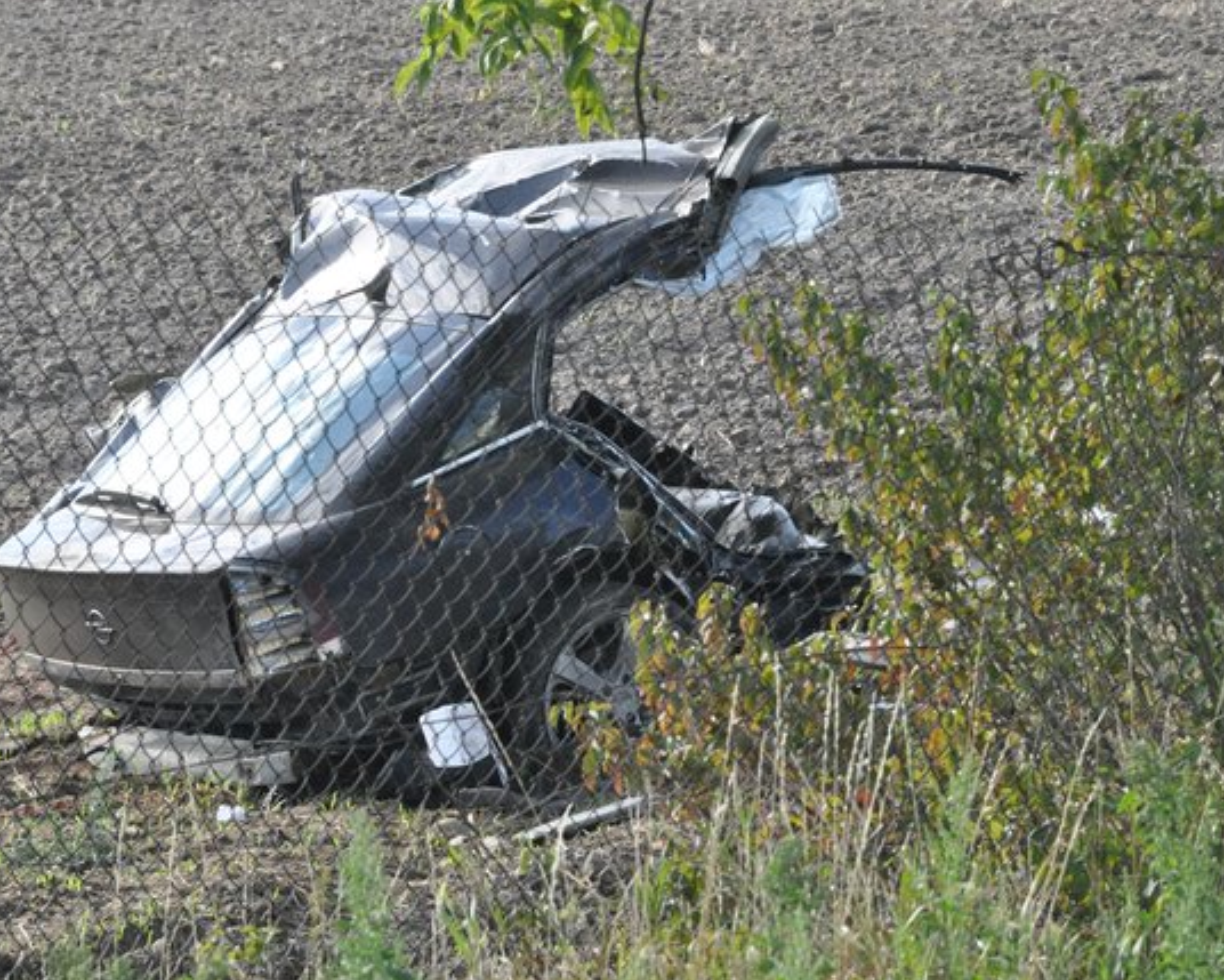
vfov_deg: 4.5
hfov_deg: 5.7
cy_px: 491
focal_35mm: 341
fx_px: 12355
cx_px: 642
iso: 1600
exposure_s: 1/200
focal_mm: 200
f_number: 22
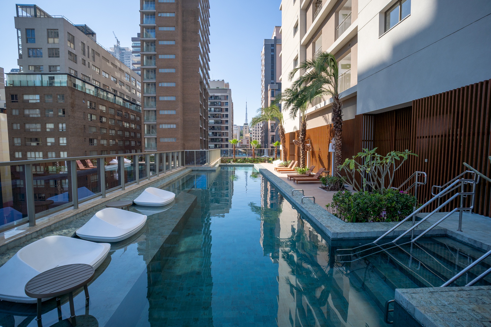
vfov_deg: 72.1
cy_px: 164
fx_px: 225
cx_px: 246
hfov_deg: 95.0
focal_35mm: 16
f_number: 8
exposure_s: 1/160
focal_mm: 11
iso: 100
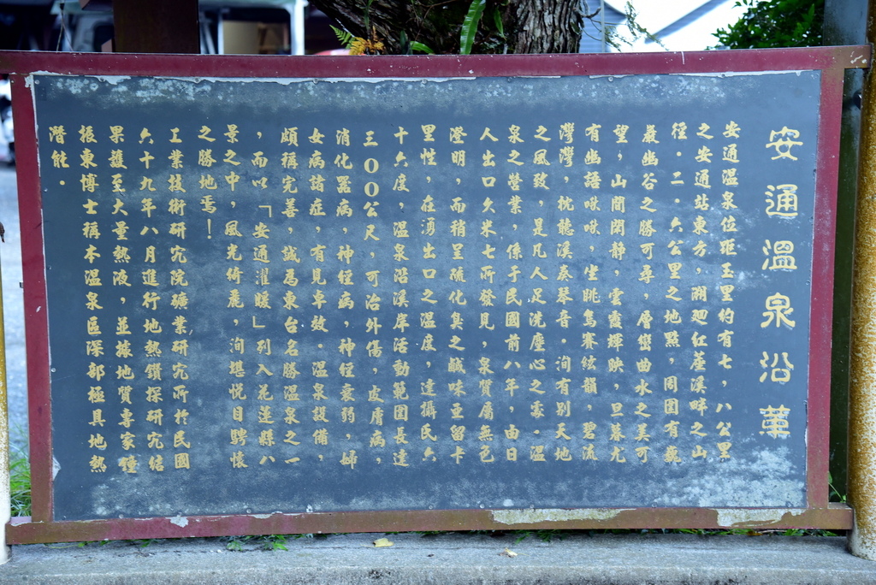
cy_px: 292
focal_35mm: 65
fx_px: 1582
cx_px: 438
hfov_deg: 30.9
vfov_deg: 20.9
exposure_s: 1/25
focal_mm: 65
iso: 1600
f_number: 5
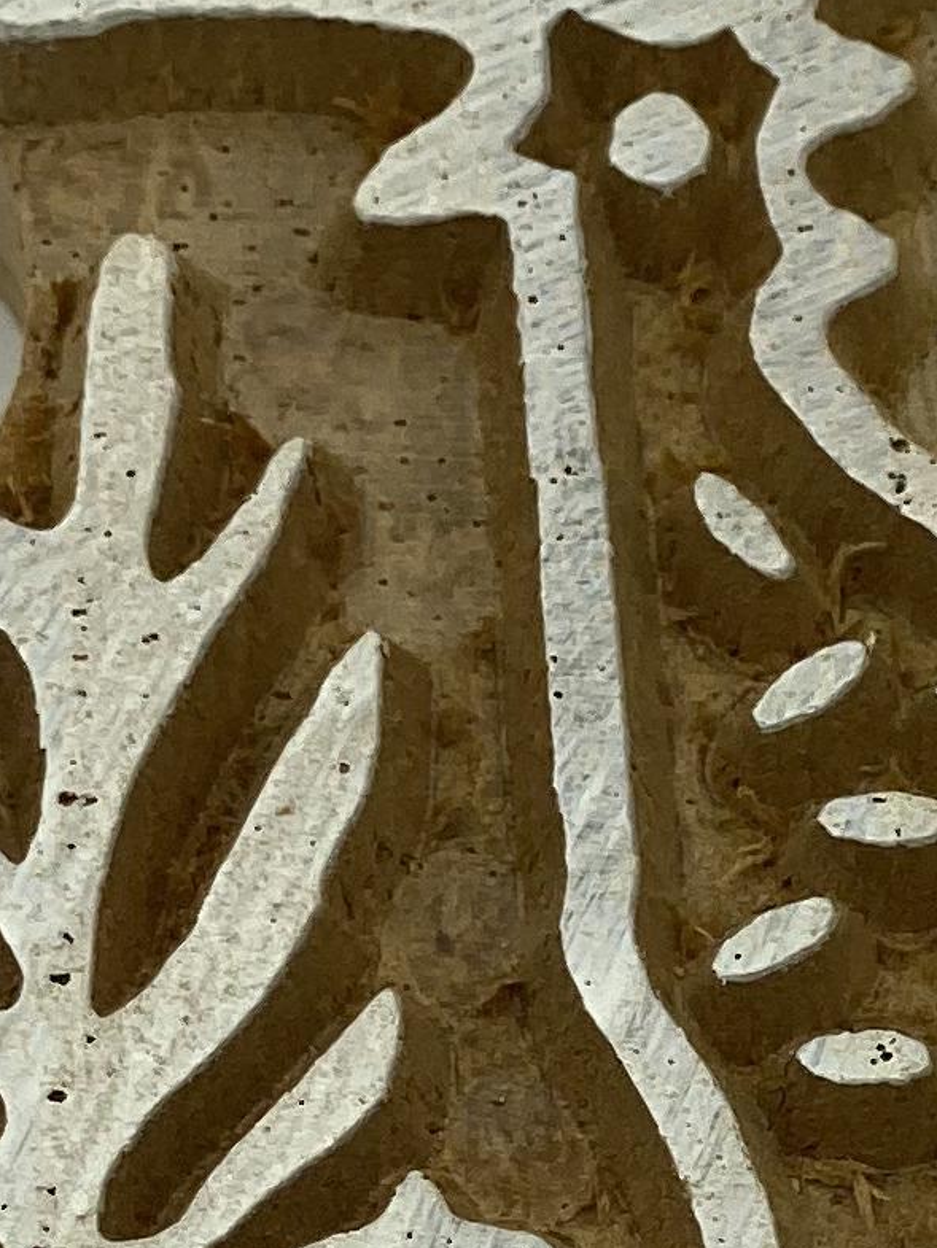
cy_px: 1307
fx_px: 9634
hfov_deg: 5.5
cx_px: 1233
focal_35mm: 267
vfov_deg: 7.4
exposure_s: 1/685
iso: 20
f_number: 2
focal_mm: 6
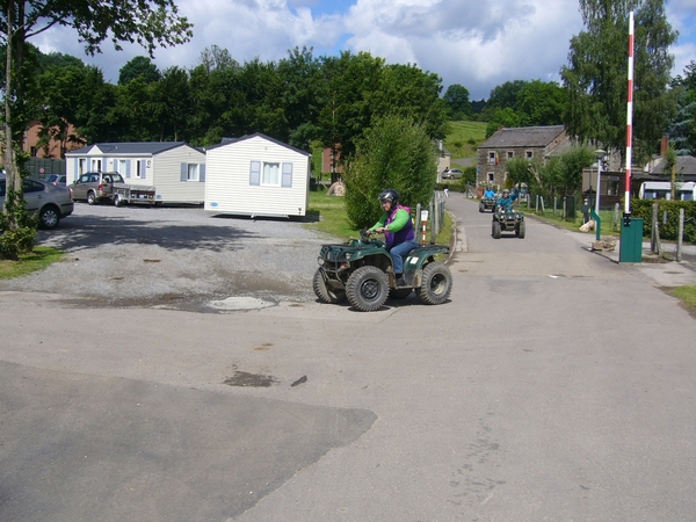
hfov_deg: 52.6
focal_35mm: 35
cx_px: 348
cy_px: 261
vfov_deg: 40.7
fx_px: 704
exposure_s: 1/500
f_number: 5.6
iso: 80
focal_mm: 5.8
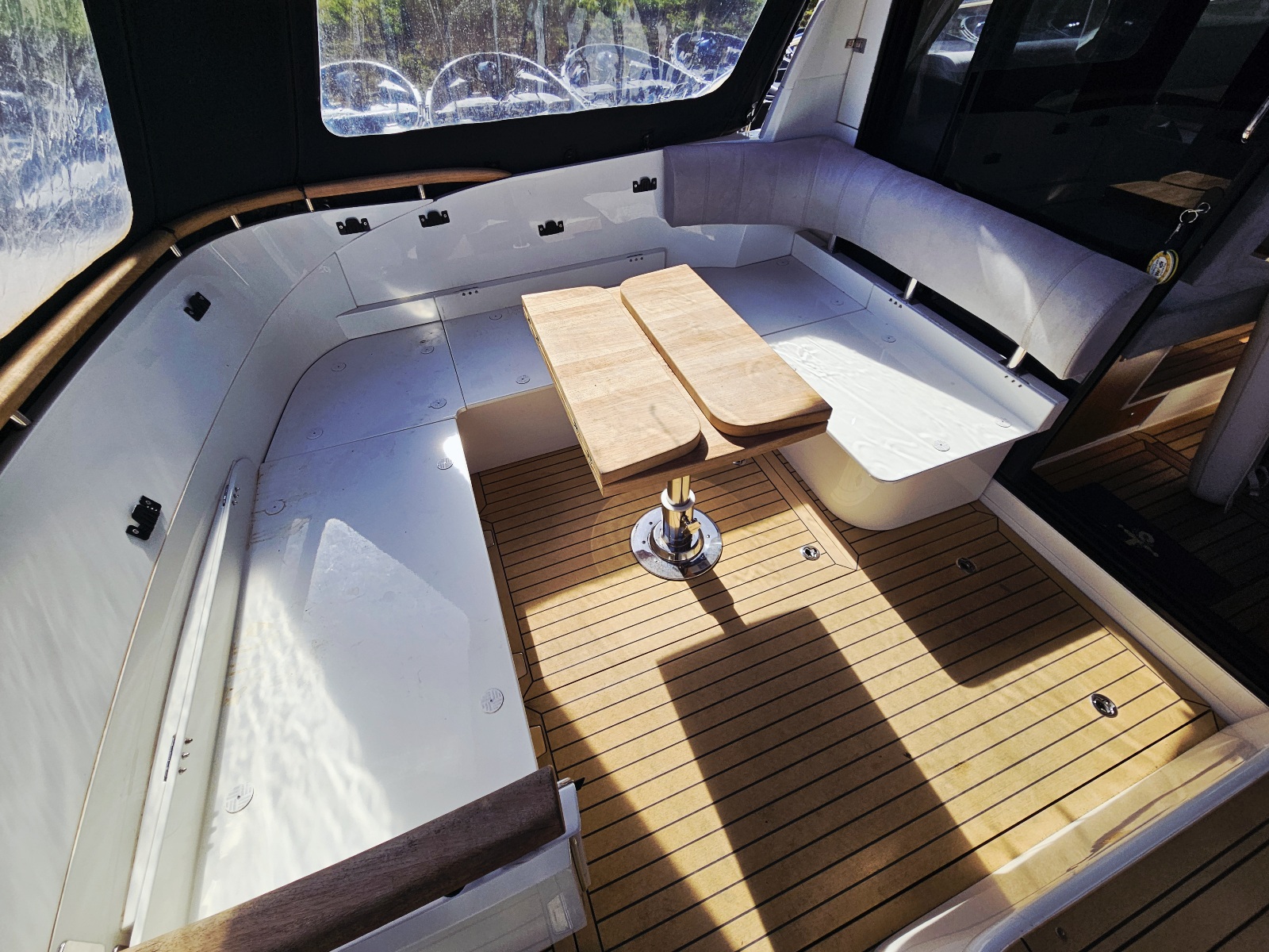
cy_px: 476
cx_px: 634
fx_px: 477
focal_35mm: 13
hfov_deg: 106.2
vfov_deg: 89.9
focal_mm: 2.2
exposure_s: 1/2500
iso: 50
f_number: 2.2
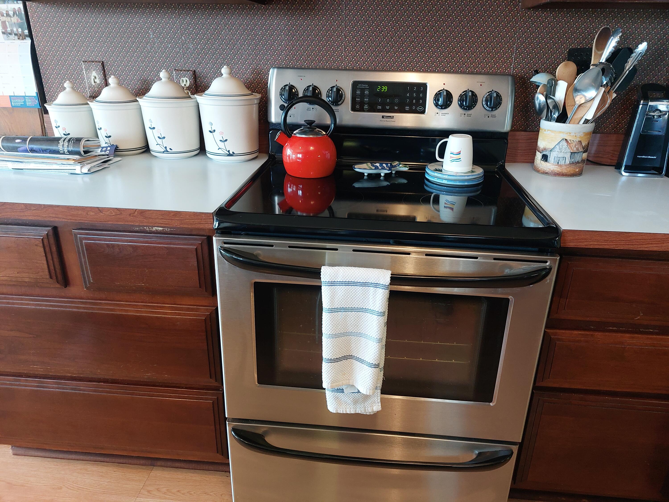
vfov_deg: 56.8
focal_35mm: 24
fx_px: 464
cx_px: 334
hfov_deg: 71.6
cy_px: 251
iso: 320
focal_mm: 5.23
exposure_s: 1/60
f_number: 1.8
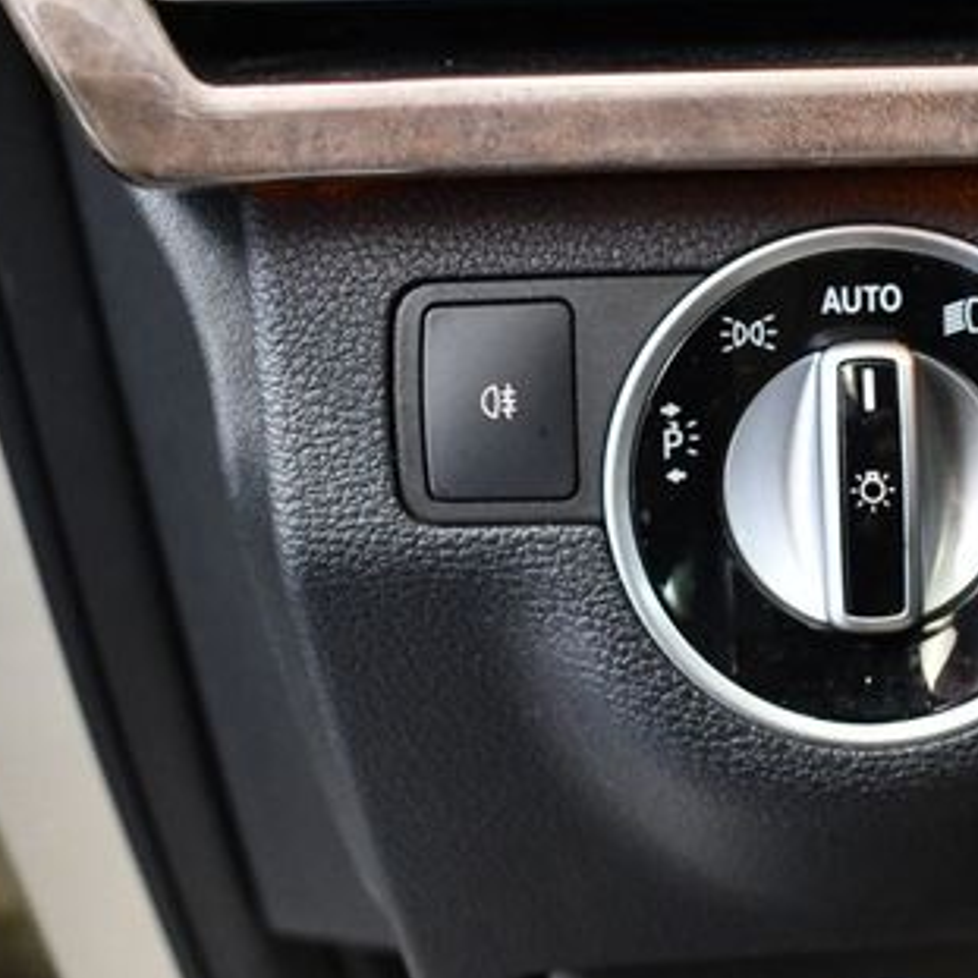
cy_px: 544
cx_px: 859
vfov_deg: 27.3
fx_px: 2014
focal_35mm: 63
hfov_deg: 26.5
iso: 3200
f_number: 3.5
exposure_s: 1/80
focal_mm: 18
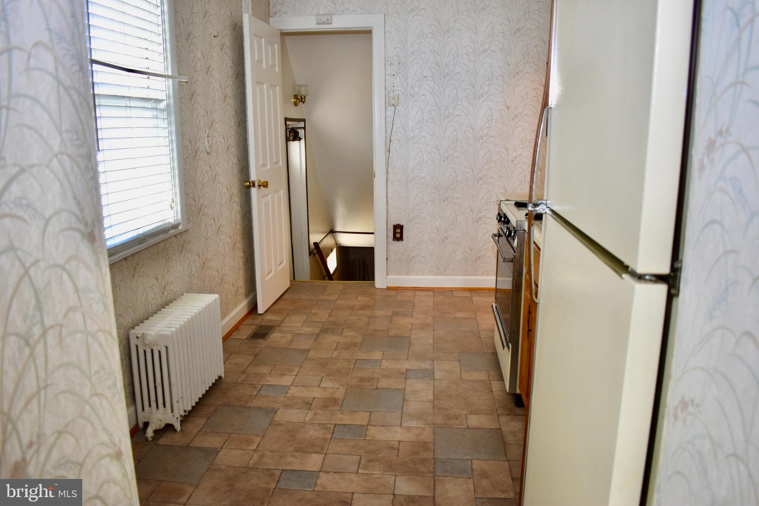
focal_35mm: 27
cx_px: 380
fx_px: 569
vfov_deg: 47.9
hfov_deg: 67.4
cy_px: 253
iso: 900
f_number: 3.5
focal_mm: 18
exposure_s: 1/125
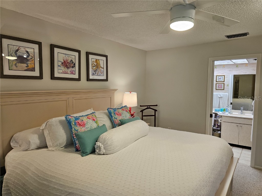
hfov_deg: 73.9
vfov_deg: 58.9
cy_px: 98
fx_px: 174
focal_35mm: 23
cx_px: 131
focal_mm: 6.3
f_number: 1.7
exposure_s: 1/120
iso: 125
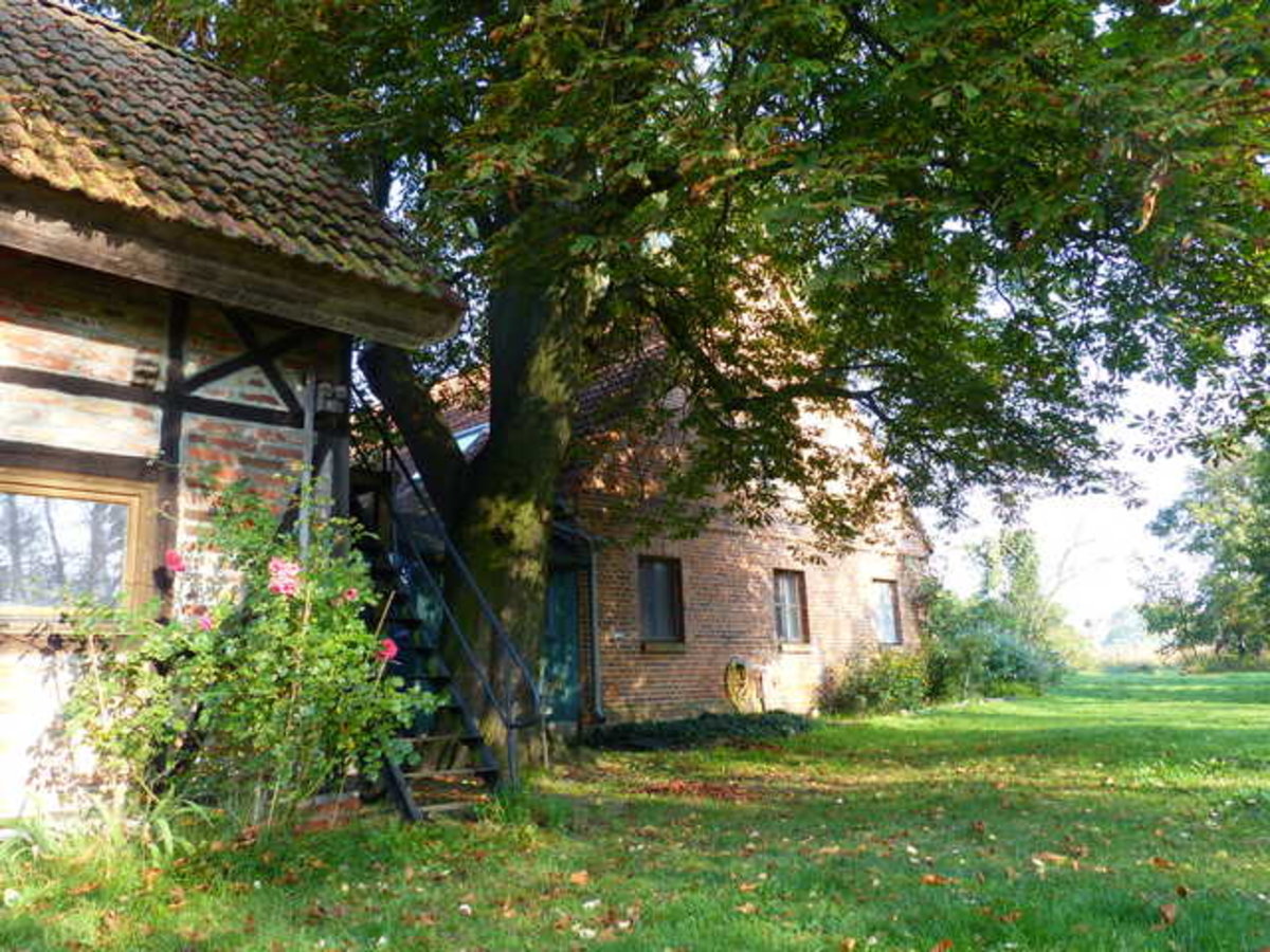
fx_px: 991
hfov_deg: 65.3
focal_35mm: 27
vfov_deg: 51.4
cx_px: 635
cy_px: 476
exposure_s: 1/80
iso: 100
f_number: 3.5
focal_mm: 4.9
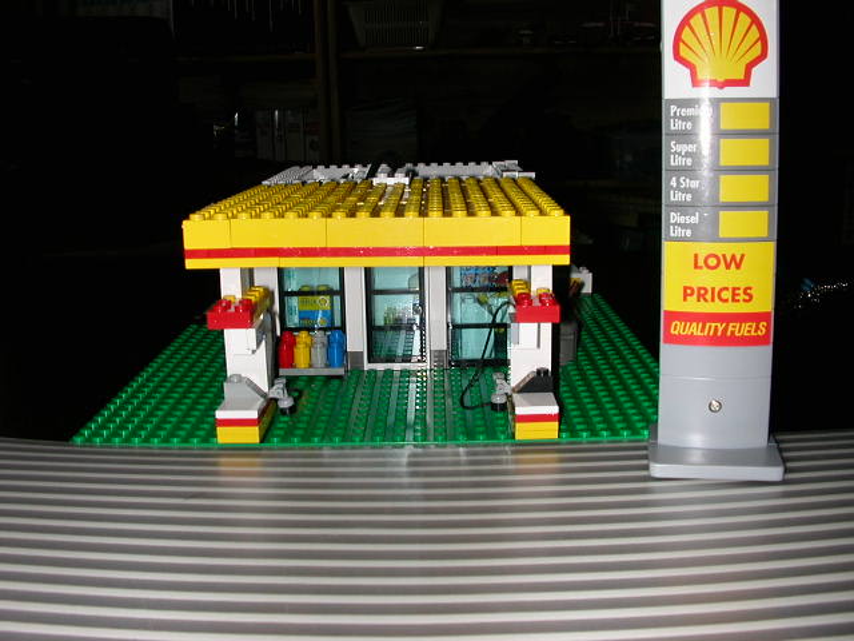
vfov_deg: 38.7
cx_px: 427
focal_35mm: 37
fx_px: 913
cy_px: 320
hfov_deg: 50.1
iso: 100
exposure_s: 1/59.9
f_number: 4.5
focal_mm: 5.6
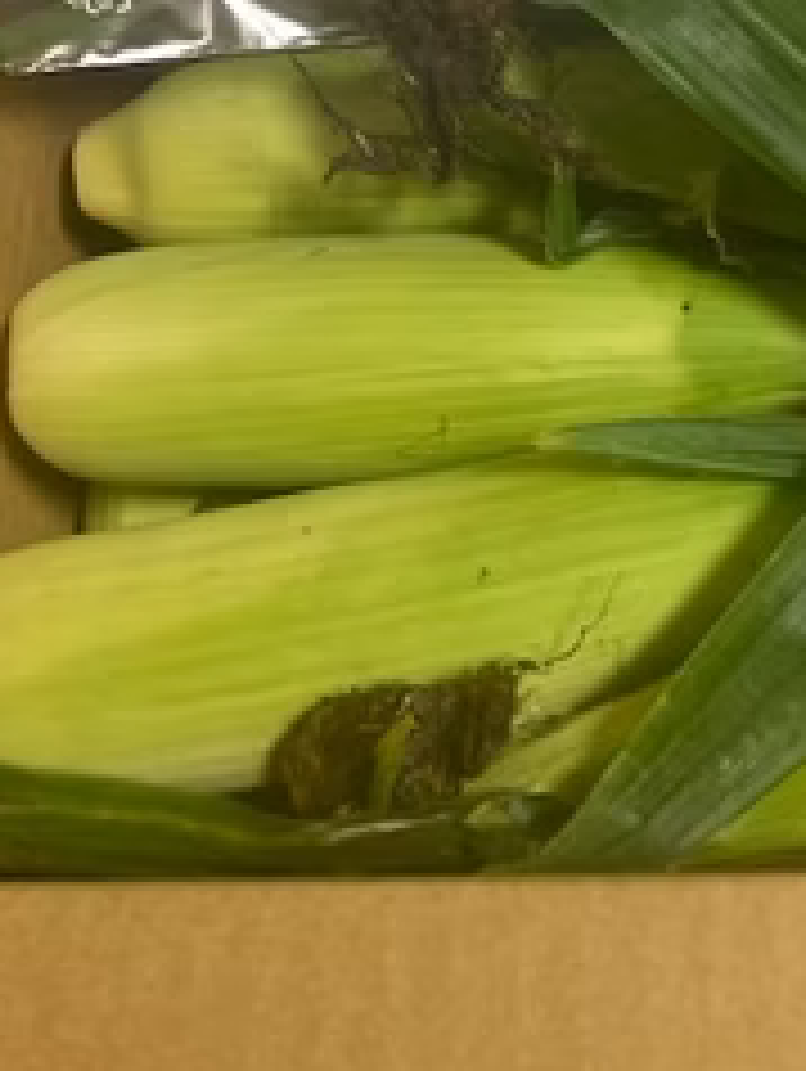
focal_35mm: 47
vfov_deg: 38.8
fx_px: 1457
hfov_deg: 30.2
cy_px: 207
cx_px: 639
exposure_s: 1/50
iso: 200
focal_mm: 3.99
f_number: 1.8
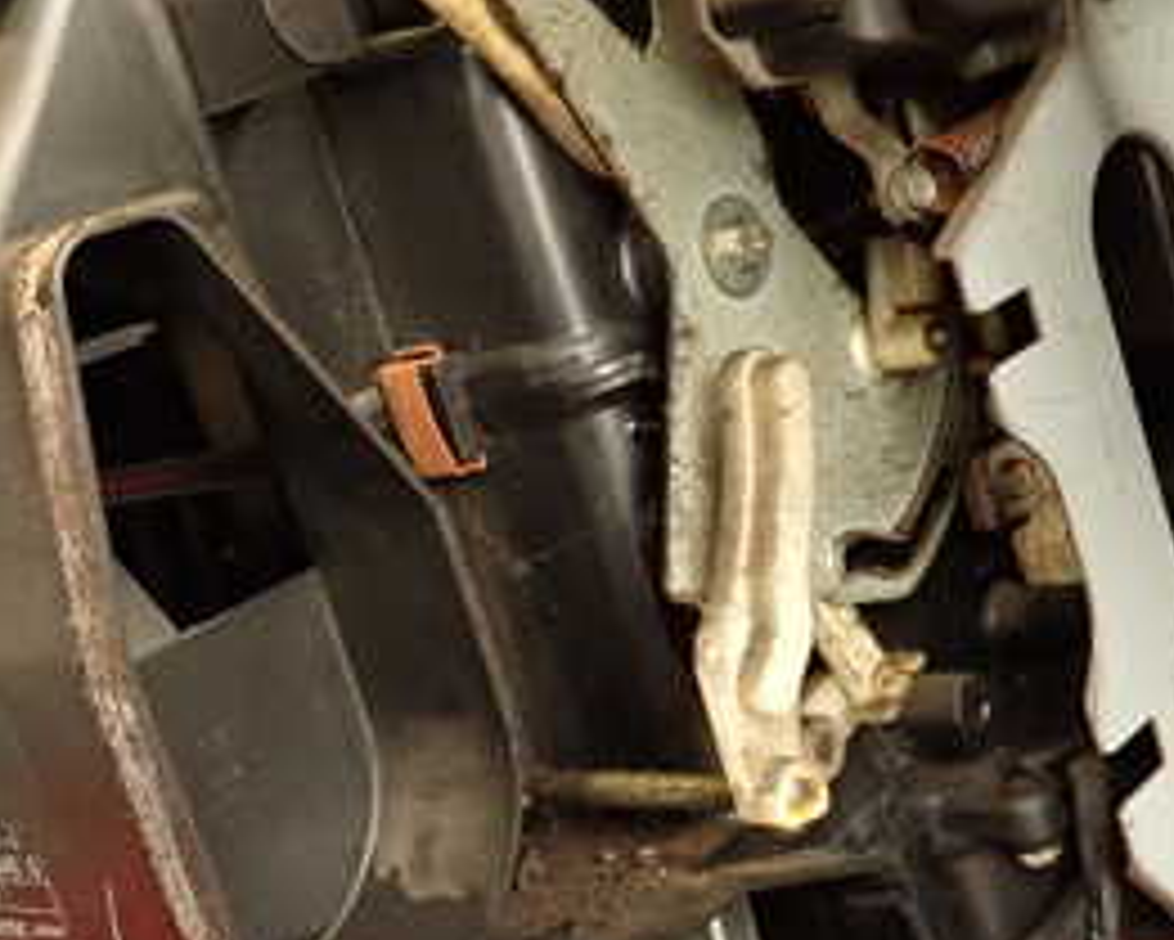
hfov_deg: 33.5
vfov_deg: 27.1
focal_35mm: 56
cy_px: 427
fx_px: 1946
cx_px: 468
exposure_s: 1/30
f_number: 2
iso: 320
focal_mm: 4.5
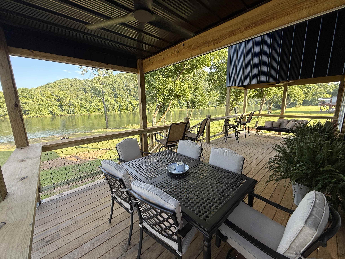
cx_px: 172
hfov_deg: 102.1
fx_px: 140
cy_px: 130
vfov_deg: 85.7
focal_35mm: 14
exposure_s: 1/210
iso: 50
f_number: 2.2
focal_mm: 2.22
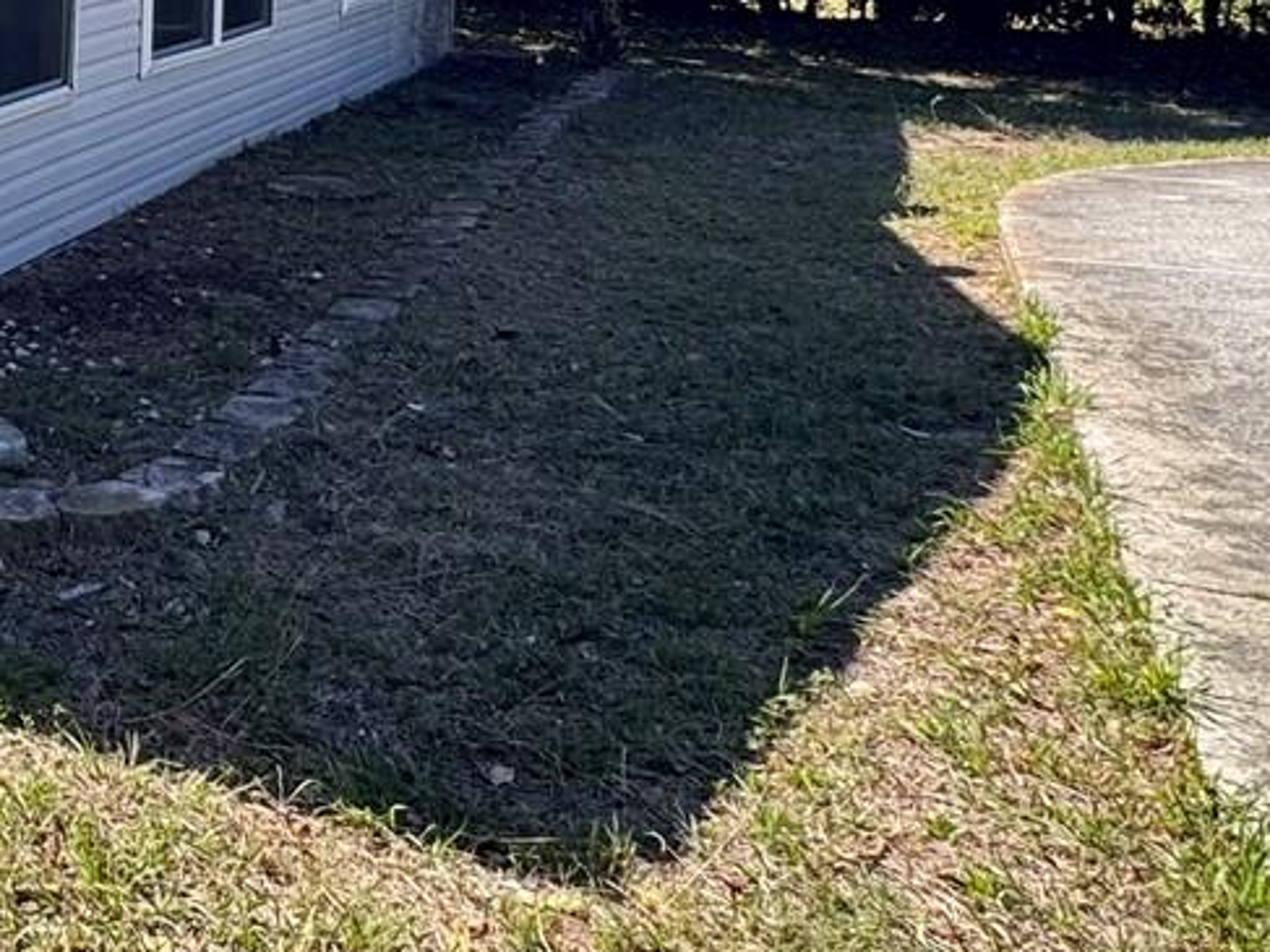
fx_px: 1687
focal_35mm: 46
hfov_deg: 31.7
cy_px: -31
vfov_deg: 29.2
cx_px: -378
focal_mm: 2.22
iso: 40
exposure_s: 1/435
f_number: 2.2
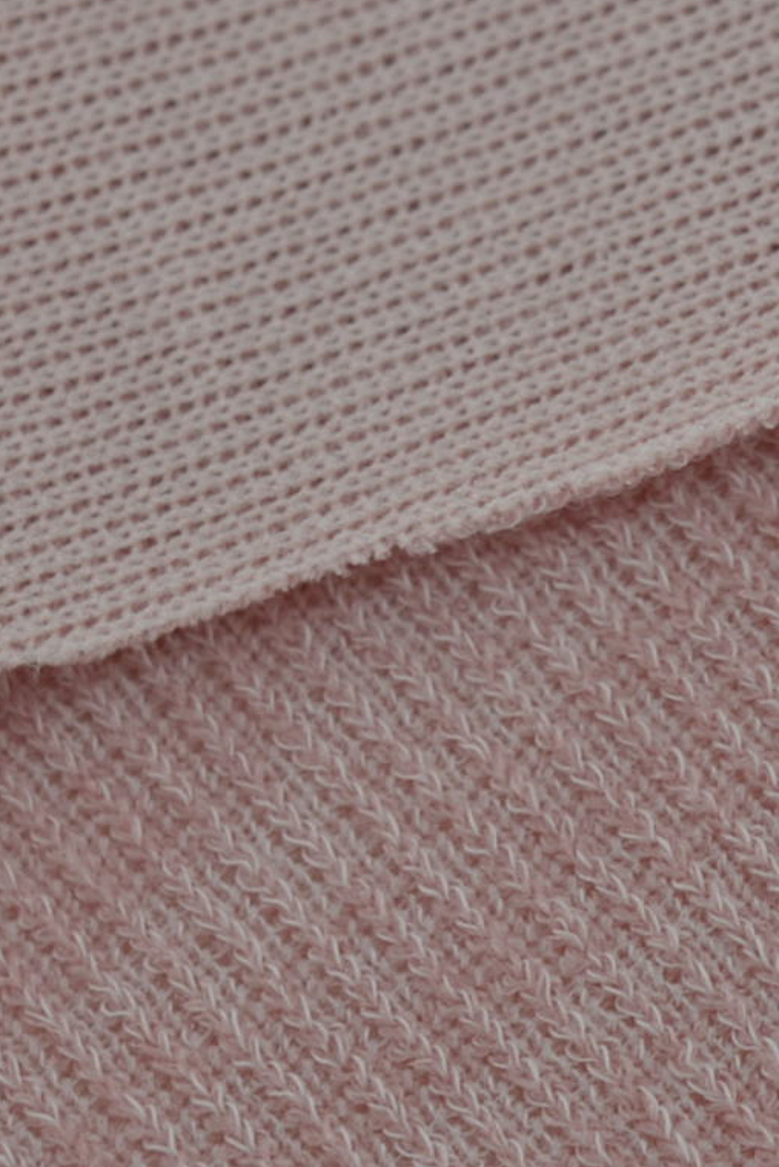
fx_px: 6423
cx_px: 927
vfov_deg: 10.4
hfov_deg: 6.9
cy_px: 487
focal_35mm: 198
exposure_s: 1/250
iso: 100
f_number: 3.5
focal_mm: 50
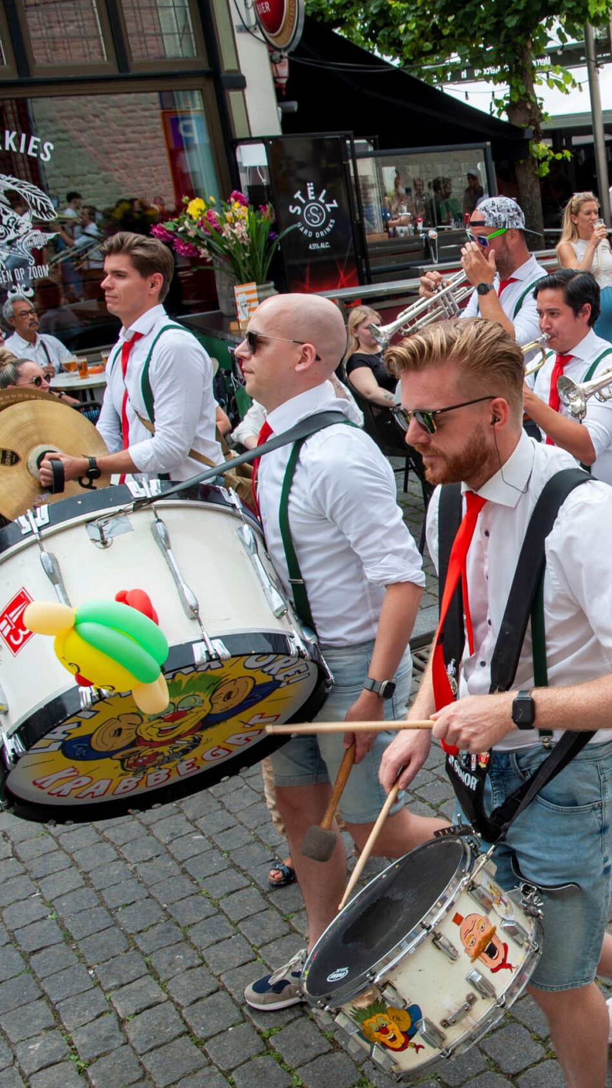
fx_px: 1097
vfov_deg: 52.8
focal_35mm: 38
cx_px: 736
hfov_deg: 27.4
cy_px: 543
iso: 250
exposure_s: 1/320
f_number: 9
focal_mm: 24
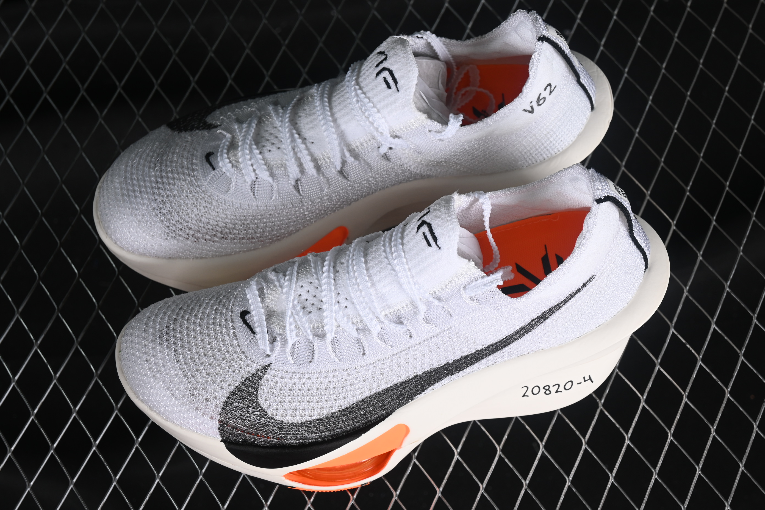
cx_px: 382
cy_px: 255
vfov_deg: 18.2
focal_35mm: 75
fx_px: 1594
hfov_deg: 27.0
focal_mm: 50
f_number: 7.1
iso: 160
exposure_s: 1/80
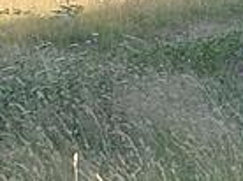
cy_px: -121
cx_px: 859
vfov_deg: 7.5
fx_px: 1352
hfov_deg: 7.9
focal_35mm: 193
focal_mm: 4.25
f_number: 1.8
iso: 25
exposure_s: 1/252
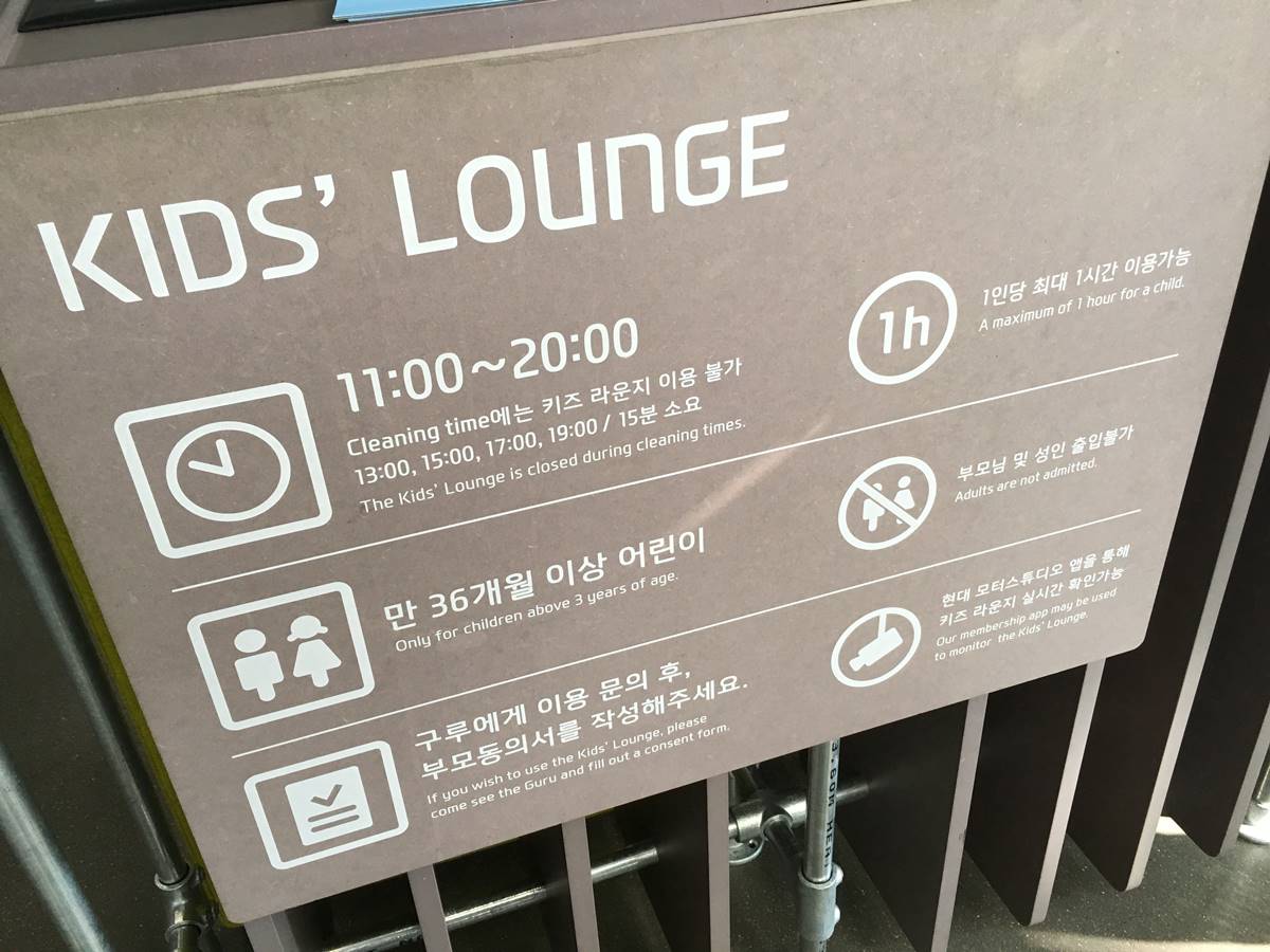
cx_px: 635
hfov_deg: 61.7
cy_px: 476
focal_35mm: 29
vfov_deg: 48.2
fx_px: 1064
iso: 40
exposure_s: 1/30
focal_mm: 4.15
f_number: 2.2
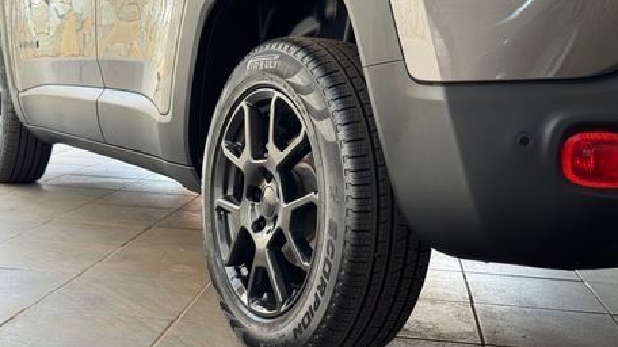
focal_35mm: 54
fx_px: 884
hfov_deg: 38.5
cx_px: 316
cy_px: 165
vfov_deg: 22.2
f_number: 1.78
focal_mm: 6.76
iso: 100
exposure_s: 1/60
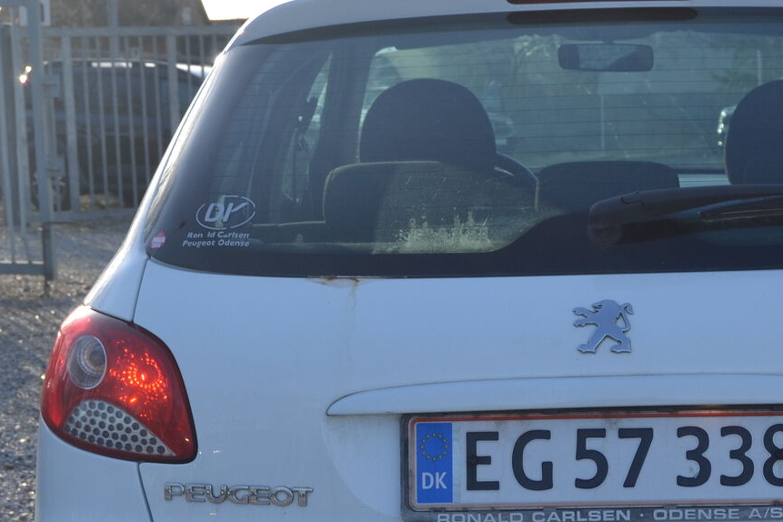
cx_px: 617
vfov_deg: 15.6
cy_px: 431
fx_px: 1892
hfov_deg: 23.1
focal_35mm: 87
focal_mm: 26
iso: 100
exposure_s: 1/200
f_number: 7.1
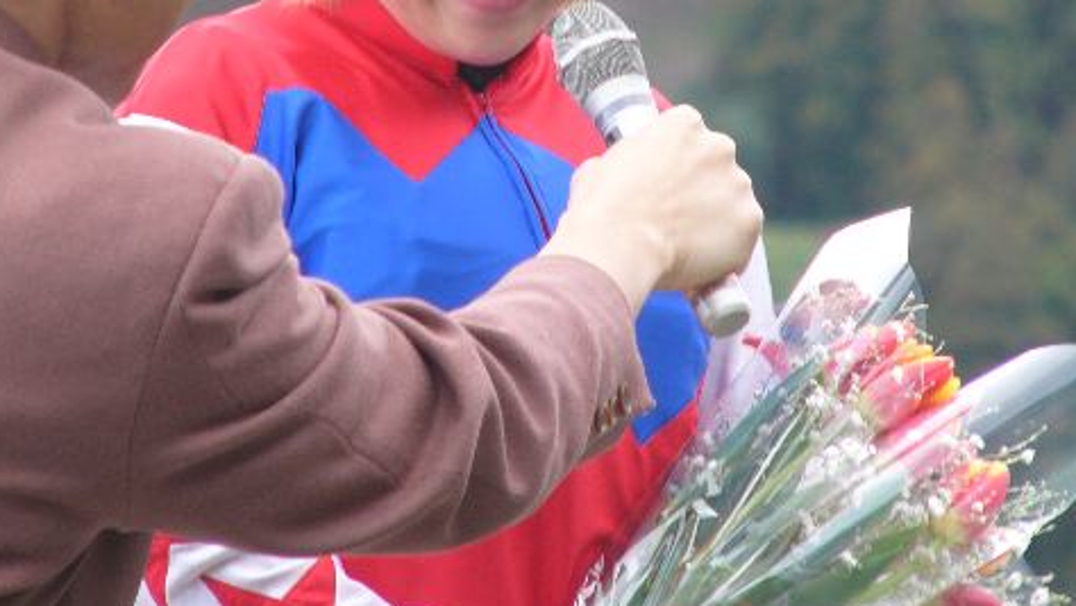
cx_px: 533
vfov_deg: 2.5
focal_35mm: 478
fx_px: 13643
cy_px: 109
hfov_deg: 4.5
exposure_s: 1/60
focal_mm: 54
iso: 50
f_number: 2.8
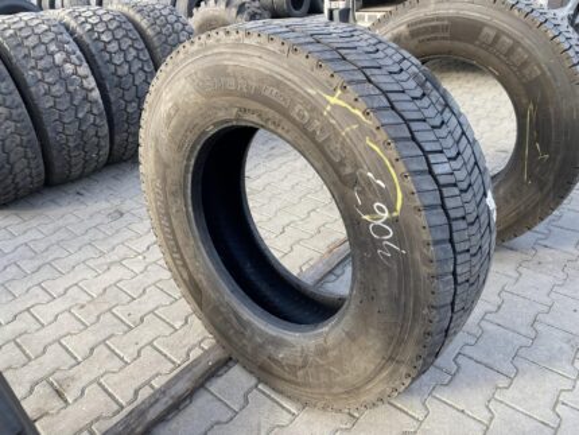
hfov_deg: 67.3
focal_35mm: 26
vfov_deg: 53.1
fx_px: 435
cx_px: 290
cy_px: 218
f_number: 1.8
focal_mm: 4.25
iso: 32
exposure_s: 1/154
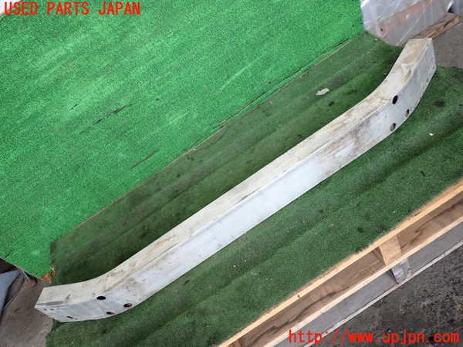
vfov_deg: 49.7
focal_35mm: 28
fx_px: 375
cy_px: 174
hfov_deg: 63.4
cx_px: 232
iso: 200
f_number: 2.2
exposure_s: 1/125
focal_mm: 5.05
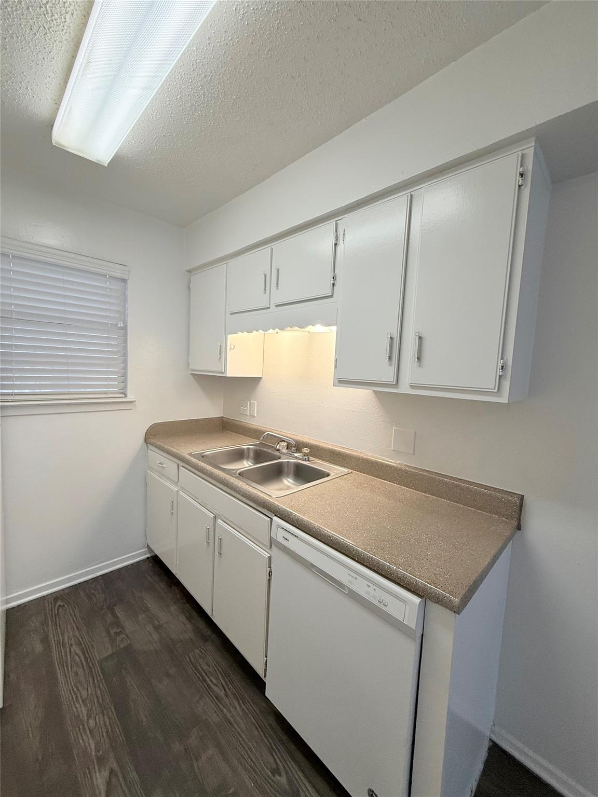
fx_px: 322
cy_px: 398
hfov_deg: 85.7
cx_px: 299
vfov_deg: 102.1
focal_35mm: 14
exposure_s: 1/120
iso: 160
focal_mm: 2.22
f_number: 2.2
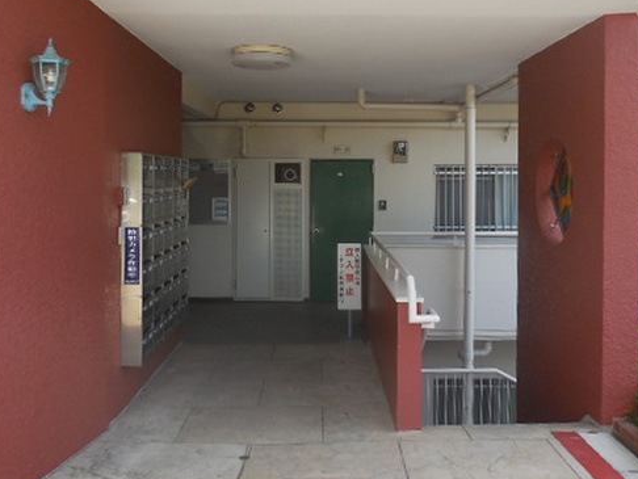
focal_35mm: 36
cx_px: 316
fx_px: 664
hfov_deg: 51.3
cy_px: 183
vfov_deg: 39.5
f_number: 3.1
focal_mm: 4.5
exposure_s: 1/500
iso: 125
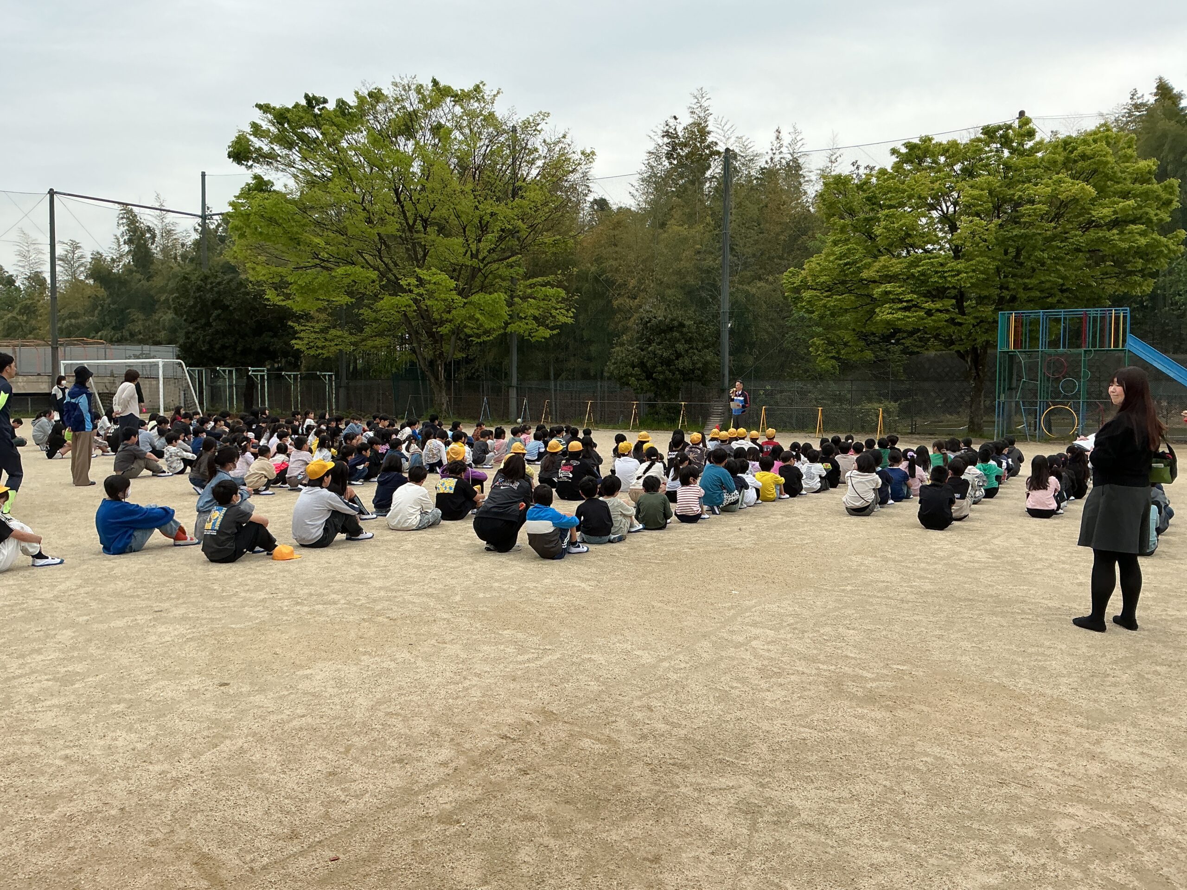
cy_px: 445
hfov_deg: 61.7
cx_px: 594
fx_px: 994
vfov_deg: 48.2
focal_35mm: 29
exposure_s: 1/1626
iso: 25
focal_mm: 3
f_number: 1.8
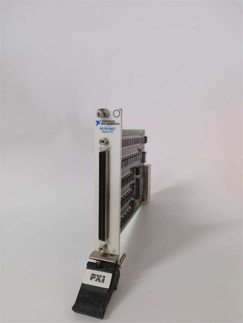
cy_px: 162
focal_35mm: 26
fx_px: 243
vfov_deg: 67.3
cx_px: 122
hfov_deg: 53.1
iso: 200
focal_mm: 3.81
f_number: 2.2
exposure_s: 1/33.3
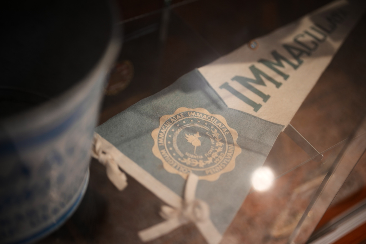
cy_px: 122
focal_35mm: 50
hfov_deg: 39.6
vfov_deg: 27.0
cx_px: 183
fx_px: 508
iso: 400
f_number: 1.2
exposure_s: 1/500
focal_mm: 50
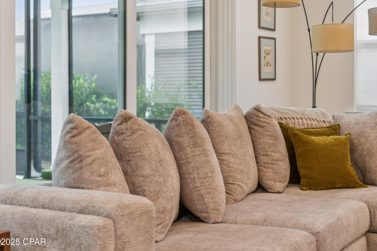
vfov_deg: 25.9
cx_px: 227
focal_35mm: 52
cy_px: 101
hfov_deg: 38.0
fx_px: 544
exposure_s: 1/100
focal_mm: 42
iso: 200
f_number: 2.8
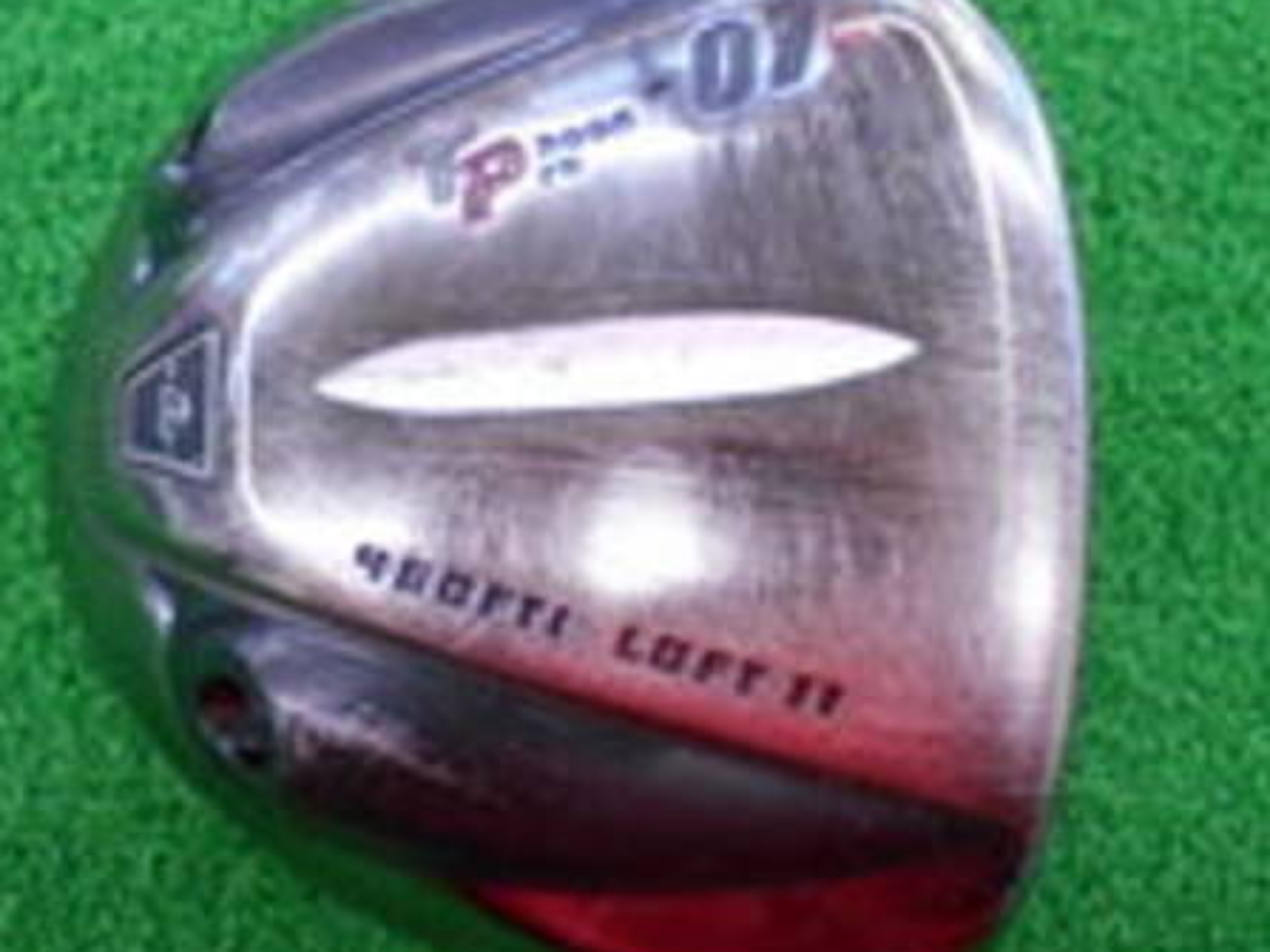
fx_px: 1577
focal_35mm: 43
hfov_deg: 43.8
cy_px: 469
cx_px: 568
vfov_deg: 33.6
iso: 320
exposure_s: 1/30
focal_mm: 5.1
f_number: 3.4
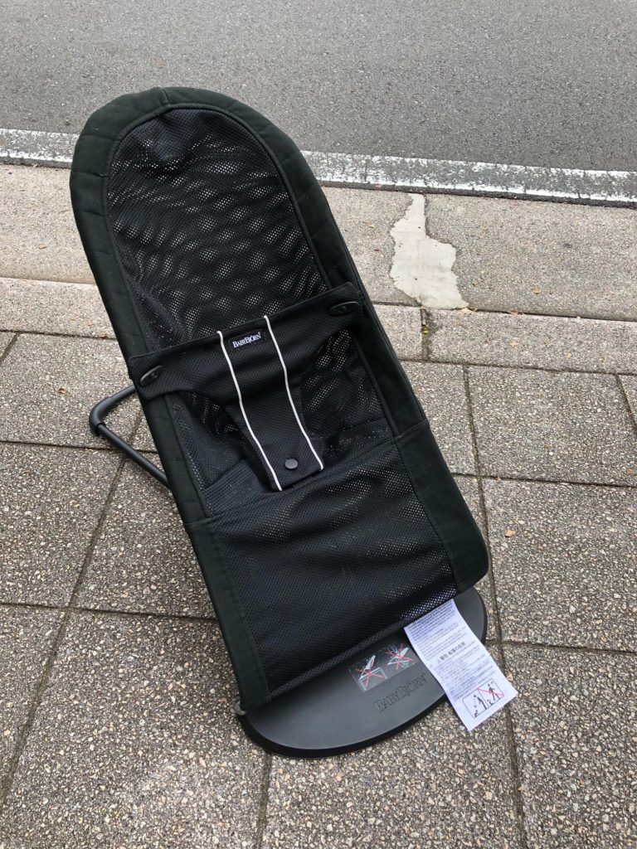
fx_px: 687
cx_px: 318
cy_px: 424
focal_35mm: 28
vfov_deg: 63.4
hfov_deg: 49.7
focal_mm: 3.99
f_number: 1.8
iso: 32
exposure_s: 1/120
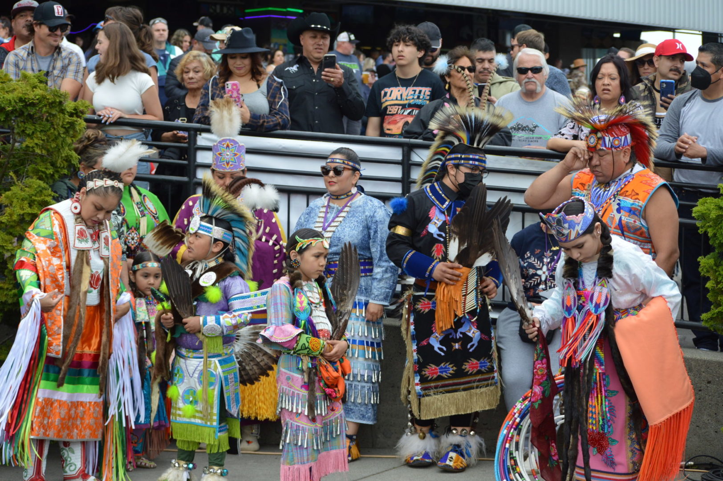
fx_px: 1655
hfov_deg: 24.6
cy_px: 240
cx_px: 362
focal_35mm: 82
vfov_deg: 16.5
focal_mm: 55
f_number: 5
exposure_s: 1/1000
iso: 400
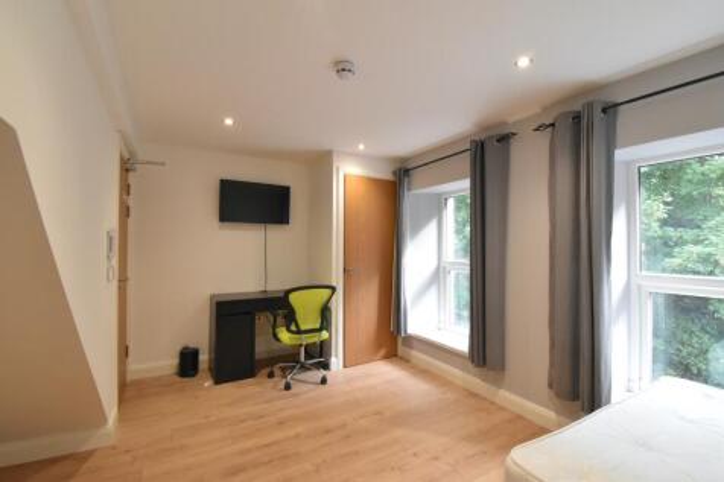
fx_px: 302
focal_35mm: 15
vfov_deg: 77.3
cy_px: 241
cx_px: 362
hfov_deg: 100.4
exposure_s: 1/15
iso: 2200
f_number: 14
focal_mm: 10
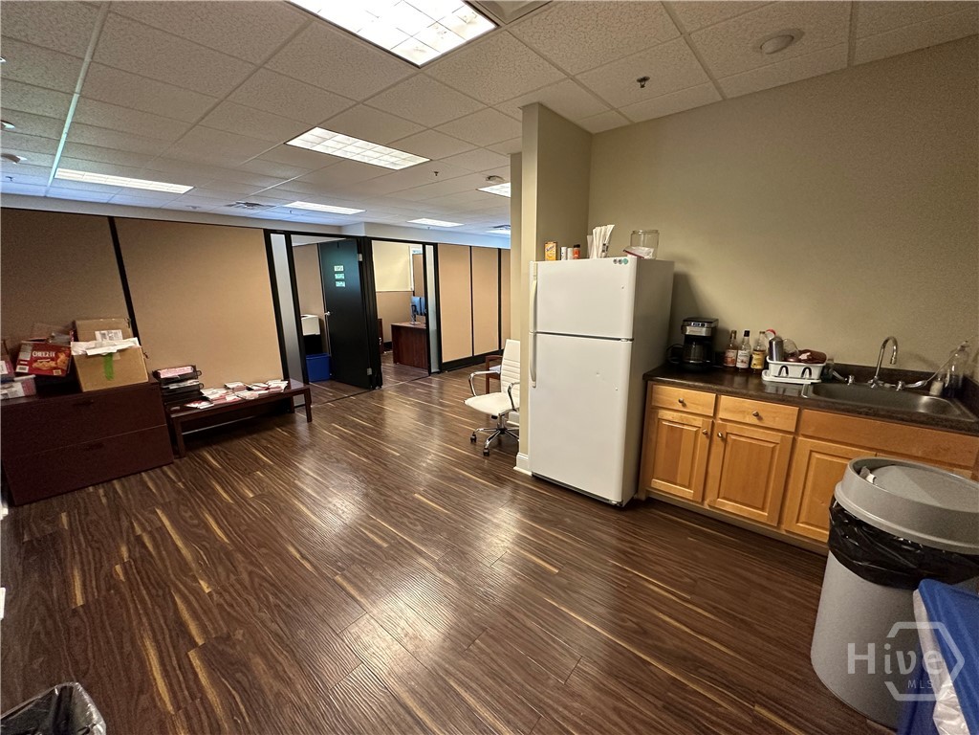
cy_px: 368
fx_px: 396
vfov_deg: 85.7
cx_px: 490
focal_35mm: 14
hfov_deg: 102.1
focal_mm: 2.22
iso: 320
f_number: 2.2
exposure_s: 1/60
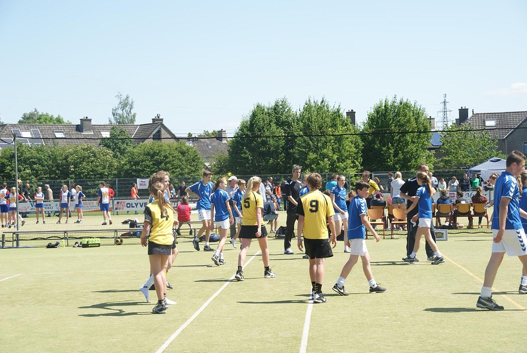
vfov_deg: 16.6
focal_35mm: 82
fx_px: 1209
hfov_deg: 24.6
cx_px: 264
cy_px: 176
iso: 100
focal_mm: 55
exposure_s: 1/200
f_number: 7.1
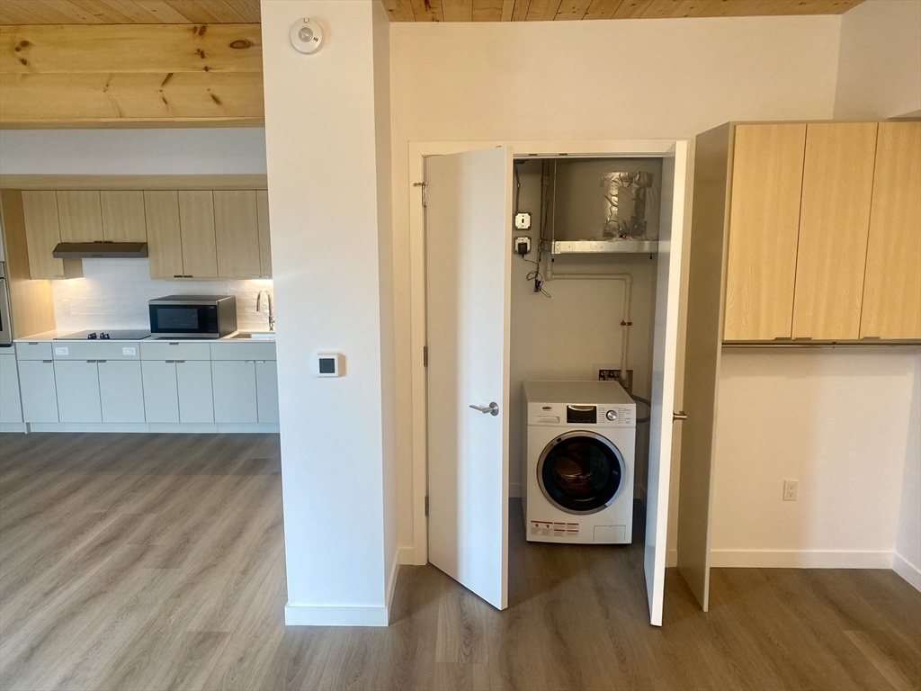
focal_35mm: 26
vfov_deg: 53.1
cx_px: 460
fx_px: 692
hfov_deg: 67.3
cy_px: 346
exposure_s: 1/120
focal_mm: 4.25
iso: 125
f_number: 1.8
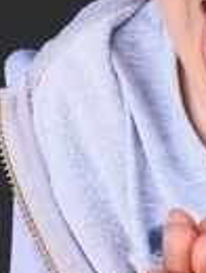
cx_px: 200
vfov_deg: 11.1
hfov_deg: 8.5
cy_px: -28
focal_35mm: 175
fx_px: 1384
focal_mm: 4.15
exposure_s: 1/100
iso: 32
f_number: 2.2
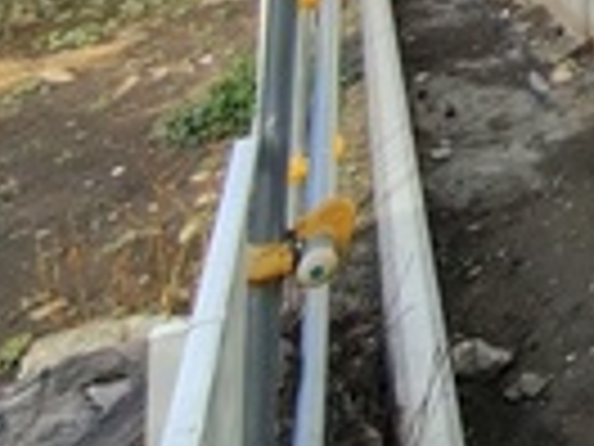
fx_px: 1253
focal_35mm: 73
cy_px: -545
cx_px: 1044
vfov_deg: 14.8
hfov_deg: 20.0
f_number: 2.4
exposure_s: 1/390
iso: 50
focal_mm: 1.6
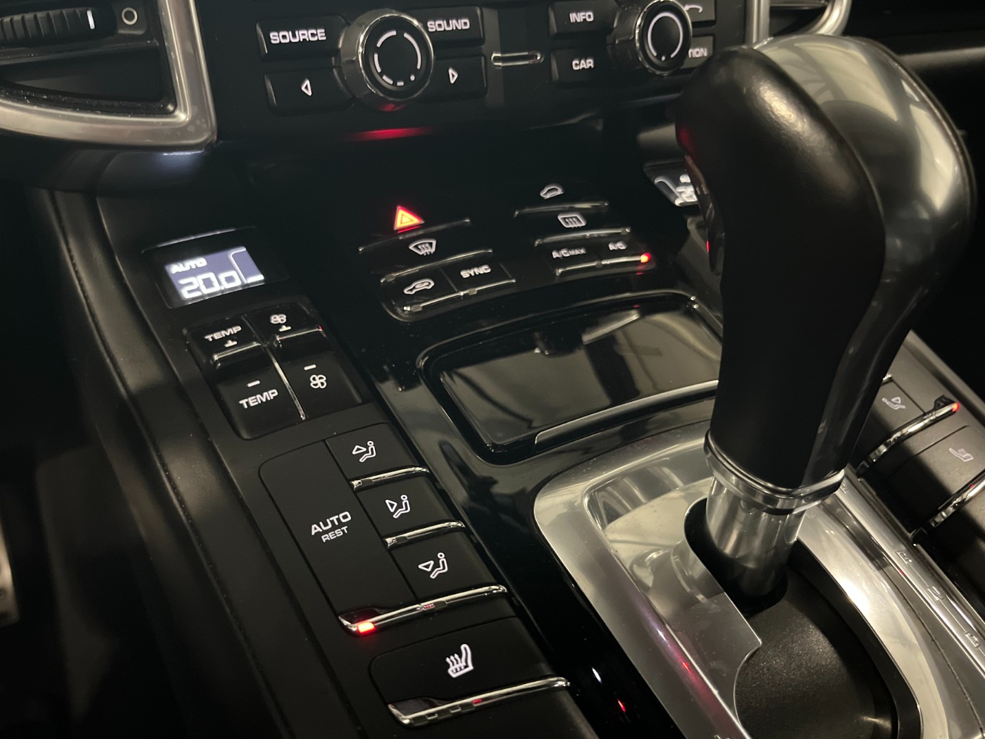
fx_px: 825
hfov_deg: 61.6
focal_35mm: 29
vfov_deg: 48.2
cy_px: 407
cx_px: 460
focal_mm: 5.1
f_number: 1.6
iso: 1600
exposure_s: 1/15
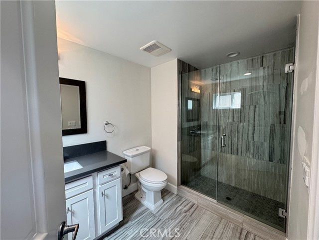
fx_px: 129
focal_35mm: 14
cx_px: 160
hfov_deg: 102.1
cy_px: 120
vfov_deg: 85.7
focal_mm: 2.22
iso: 200
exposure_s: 1/120
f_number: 2.2
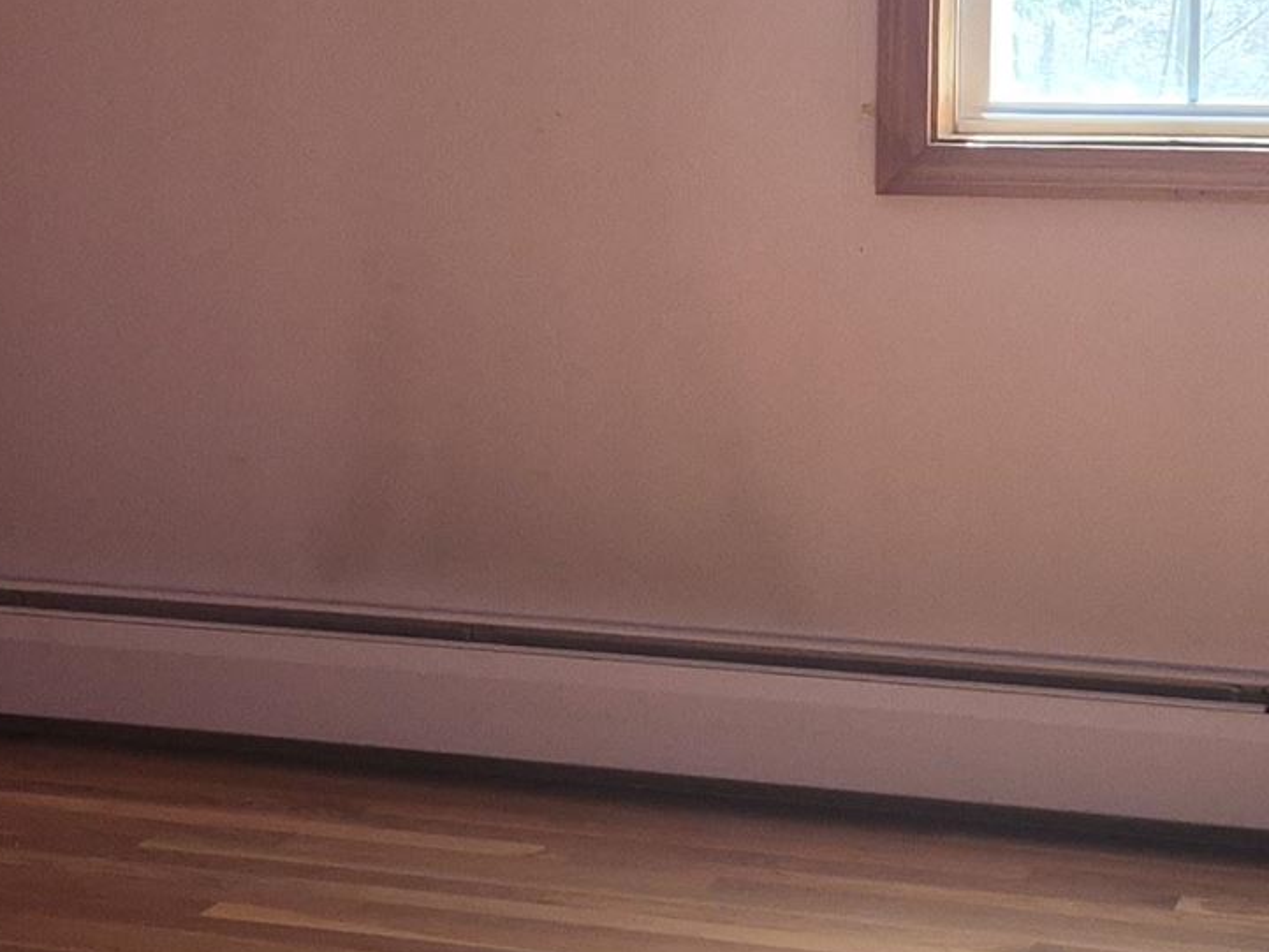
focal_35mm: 98
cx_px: 424
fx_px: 3593
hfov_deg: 20.0
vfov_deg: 15.0
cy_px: 243
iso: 250
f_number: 1.8
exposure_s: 1/120
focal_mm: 5.4
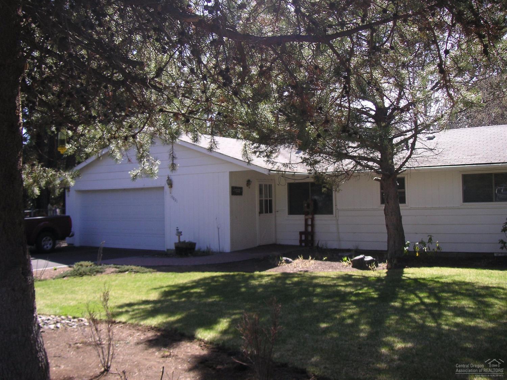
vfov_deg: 38.6
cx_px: 254
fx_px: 542
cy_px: 190
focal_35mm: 37
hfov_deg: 50.2
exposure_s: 1/350
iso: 50
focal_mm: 6.1
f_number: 2.8
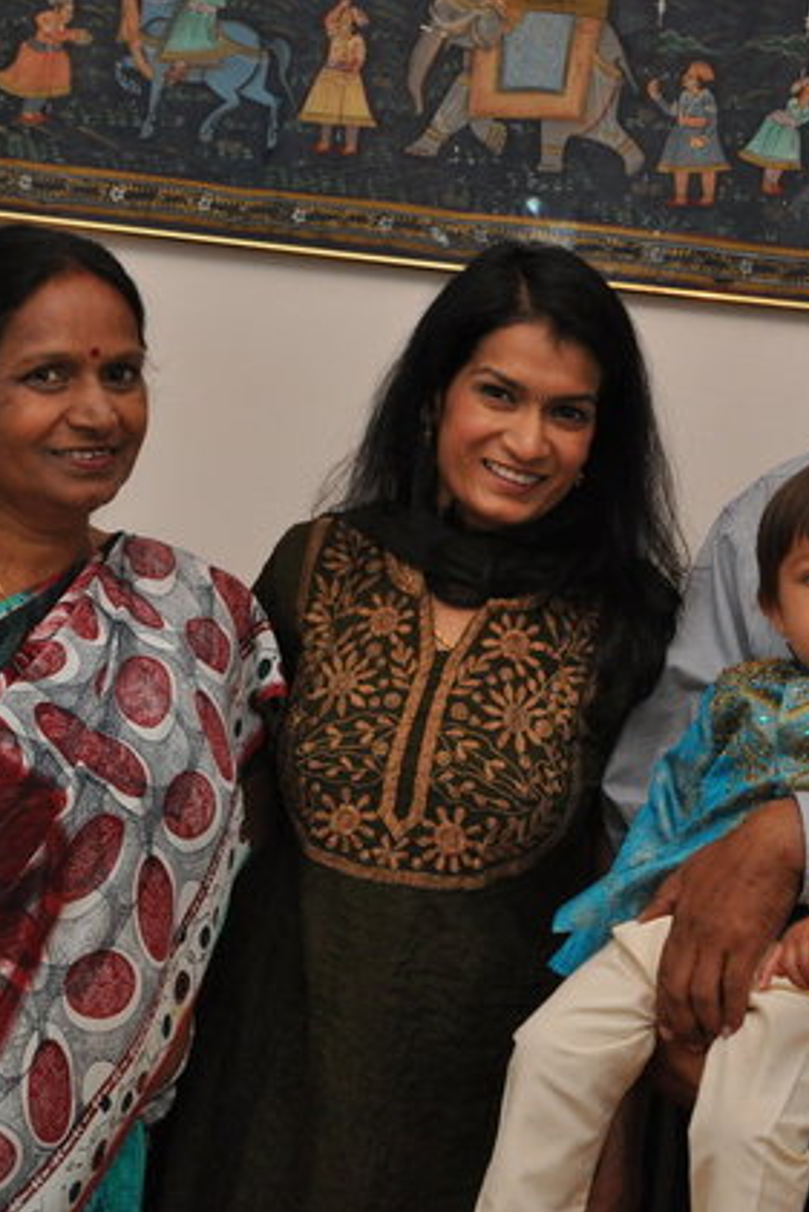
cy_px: 606
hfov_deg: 15.0
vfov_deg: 22.4
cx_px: 530
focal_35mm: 91
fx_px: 3065
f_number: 7.1
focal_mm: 40
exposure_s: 1/60
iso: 1600
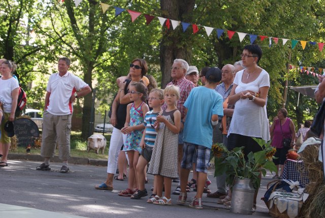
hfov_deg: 24.6
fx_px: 745
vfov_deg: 16.6
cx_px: 162
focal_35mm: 82
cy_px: 109
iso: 200
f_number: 5.6
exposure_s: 1/200
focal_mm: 55
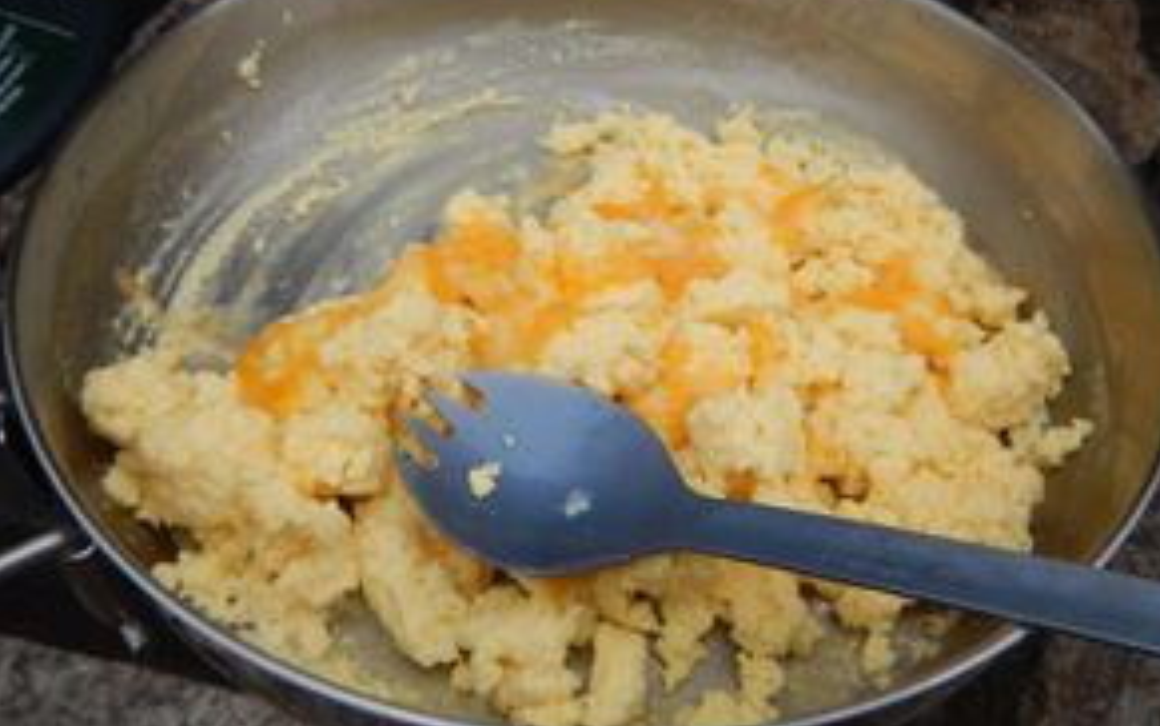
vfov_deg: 36.1
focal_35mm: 35
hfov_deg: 55.3
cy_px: 283
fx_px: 1107
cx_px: 598
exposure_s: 1/500
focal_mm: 4.3
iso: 125
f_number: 2.8
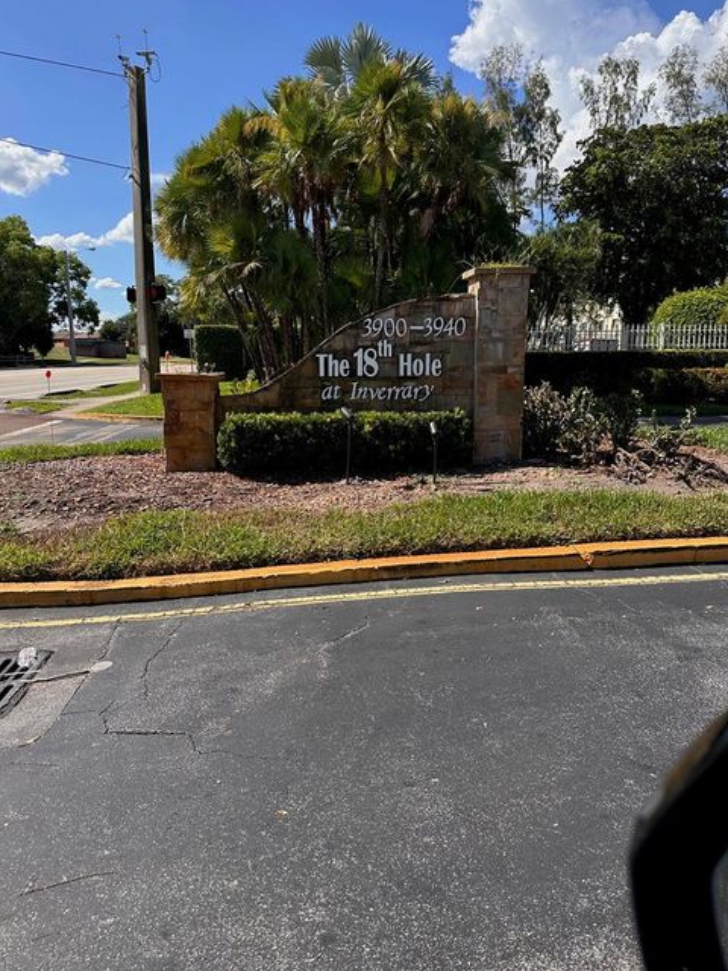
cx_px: 356
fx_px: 701
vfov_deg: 69.4
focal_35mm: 25
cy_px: 467
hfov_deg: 54.9
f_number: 1.78
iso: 80
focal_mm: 6.86
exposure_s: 1/2660
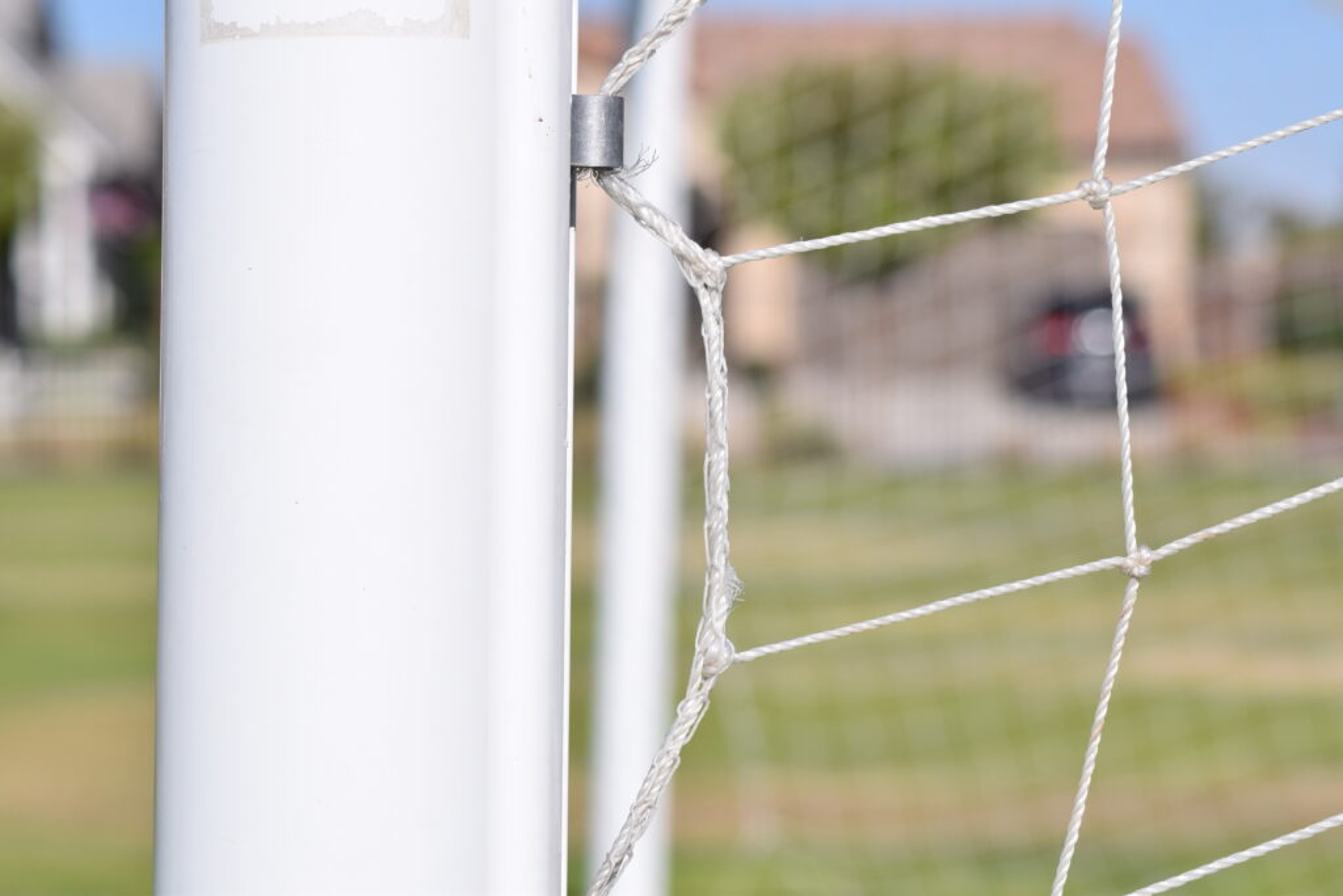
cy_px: 448
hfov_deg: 19.5
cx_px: 672
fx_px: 3917
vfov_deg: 13.0
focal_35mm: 105
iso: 400
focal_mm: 70
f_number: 5.6
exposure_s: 1/2500
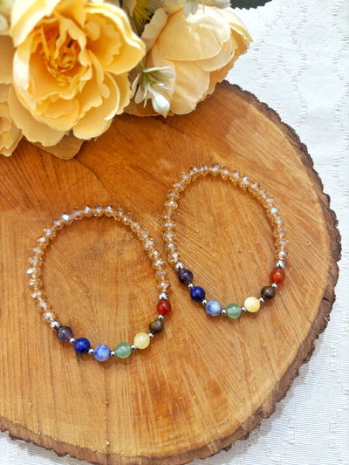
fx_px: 349
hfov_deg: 53.1
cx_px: 174
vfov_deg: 67.3
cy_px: 232
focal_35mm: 26
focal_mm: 5.96
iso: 80
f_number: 1.6
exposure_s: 1/50
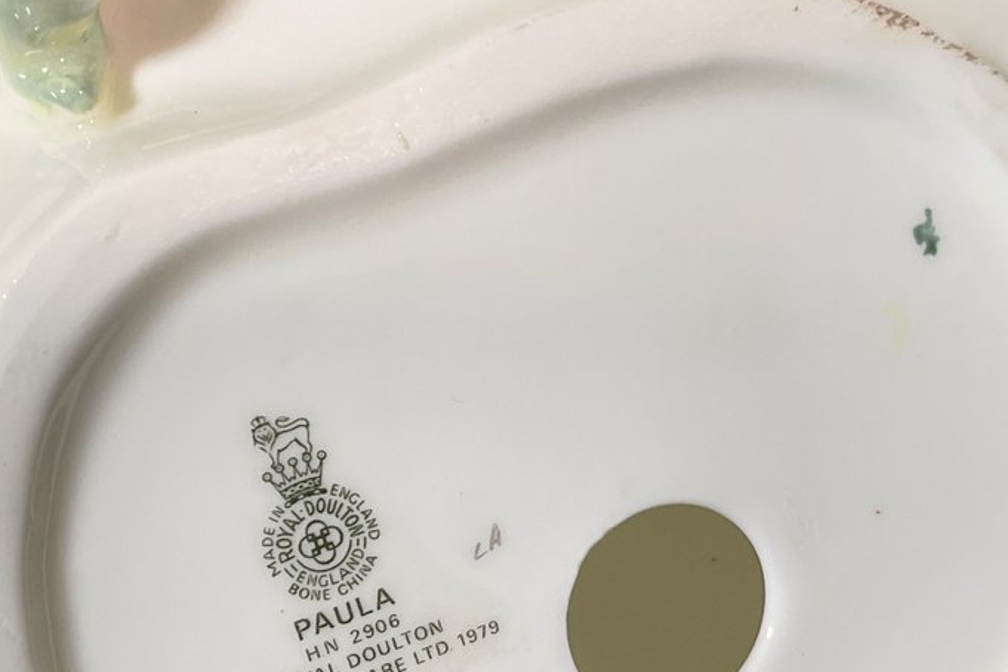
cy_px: 359
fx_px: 1876
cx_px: 636
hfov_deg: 29.9
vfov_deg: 20.3
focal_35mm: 67
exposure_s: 1/60
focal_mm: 3
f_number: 1.8
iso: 40
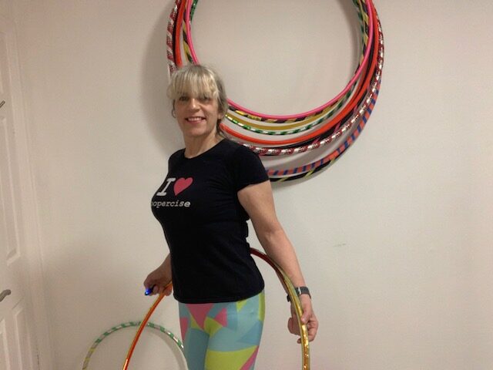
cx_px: 246
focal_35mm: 32
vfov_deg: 44.2
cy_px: 185
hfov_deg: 56.8
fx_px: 456
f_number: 2.2
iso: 125
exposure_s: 1/50
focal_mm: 2.87
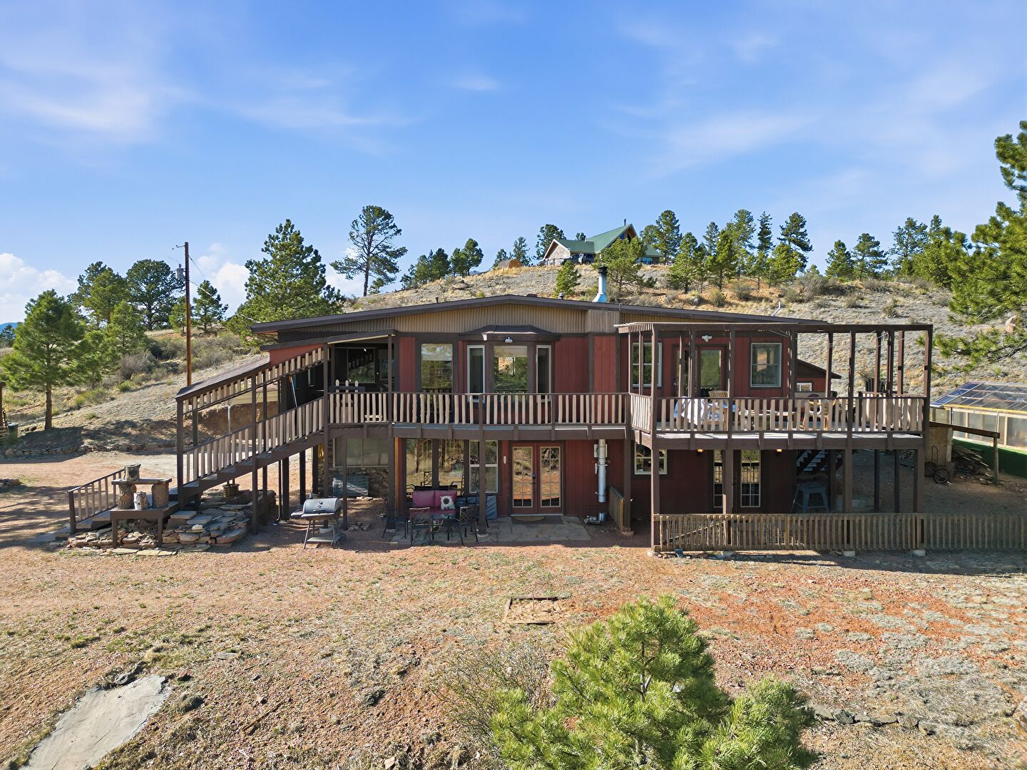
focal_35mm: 24
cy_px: 385
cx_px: 514
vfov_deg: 56.8
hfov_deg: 71.6
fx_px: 712
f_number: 1.7
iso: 120
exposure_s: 1/1500
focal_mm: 6.7
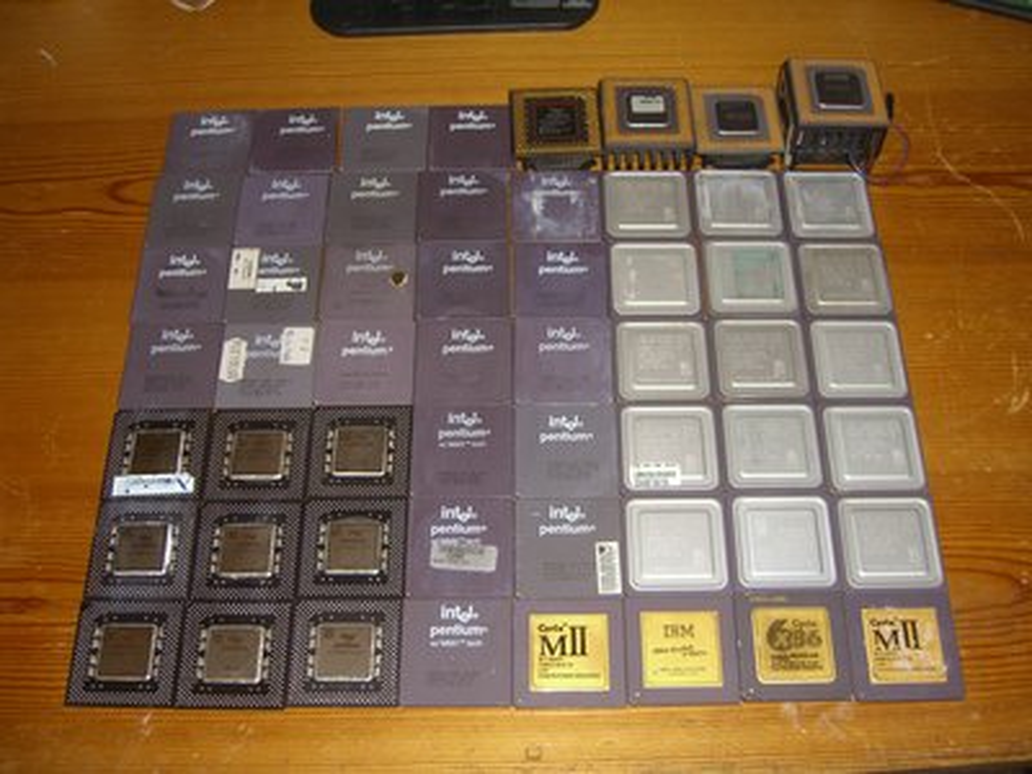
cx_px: 516
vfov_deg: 37.7
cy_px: 387
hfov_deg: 49.0
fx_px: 1133
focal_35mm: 38
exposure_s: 1/60
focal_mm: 7.9
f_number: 2.8
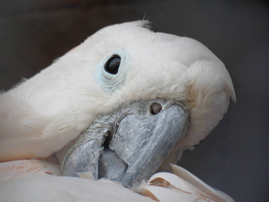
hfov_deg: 7.3
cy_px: 101
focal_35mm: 270
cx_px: 134
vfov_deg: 5.5
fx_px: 2098
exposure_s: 1/125
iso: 100
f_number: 5
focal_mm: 44.4
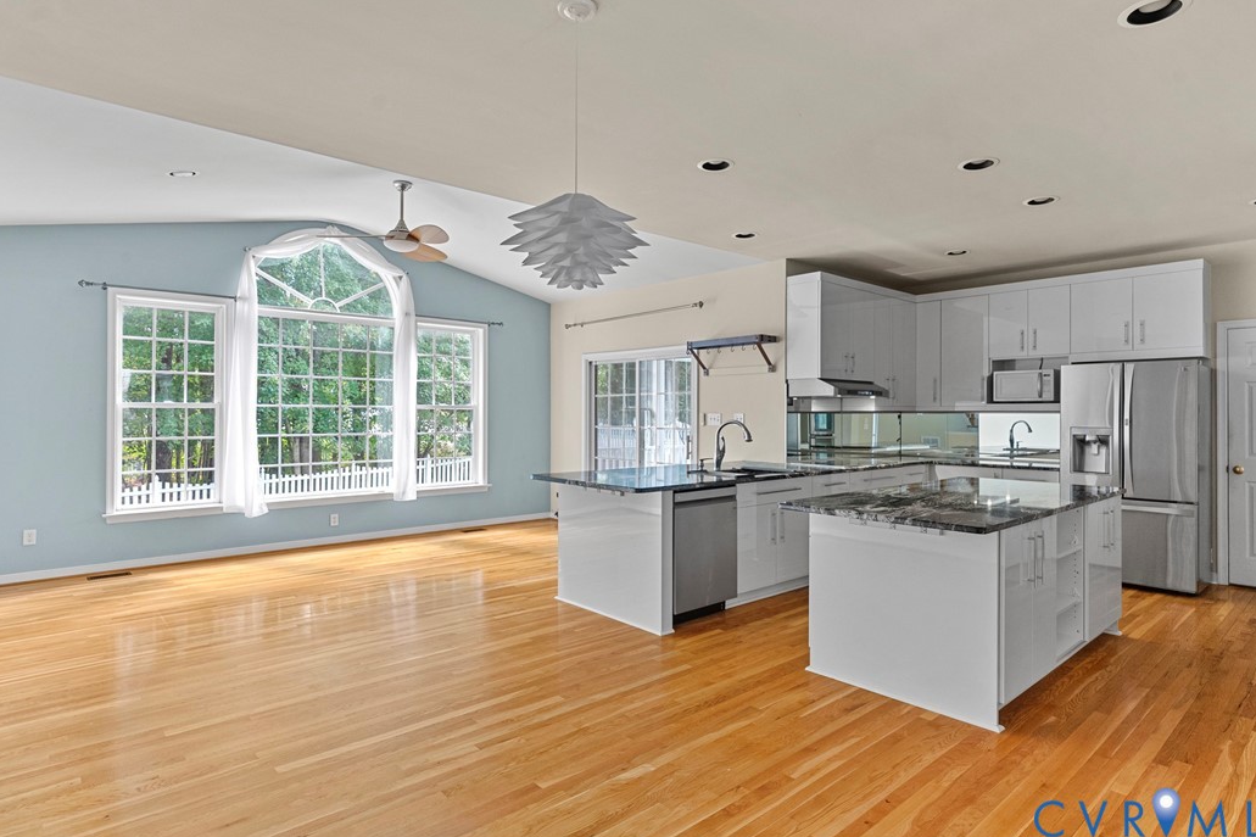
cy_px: 413
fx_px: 698
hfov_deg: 84.0
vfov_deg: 61.9
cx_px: 638
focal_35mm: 20
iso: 800
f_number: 8
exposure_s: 1/1.25
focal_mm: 19
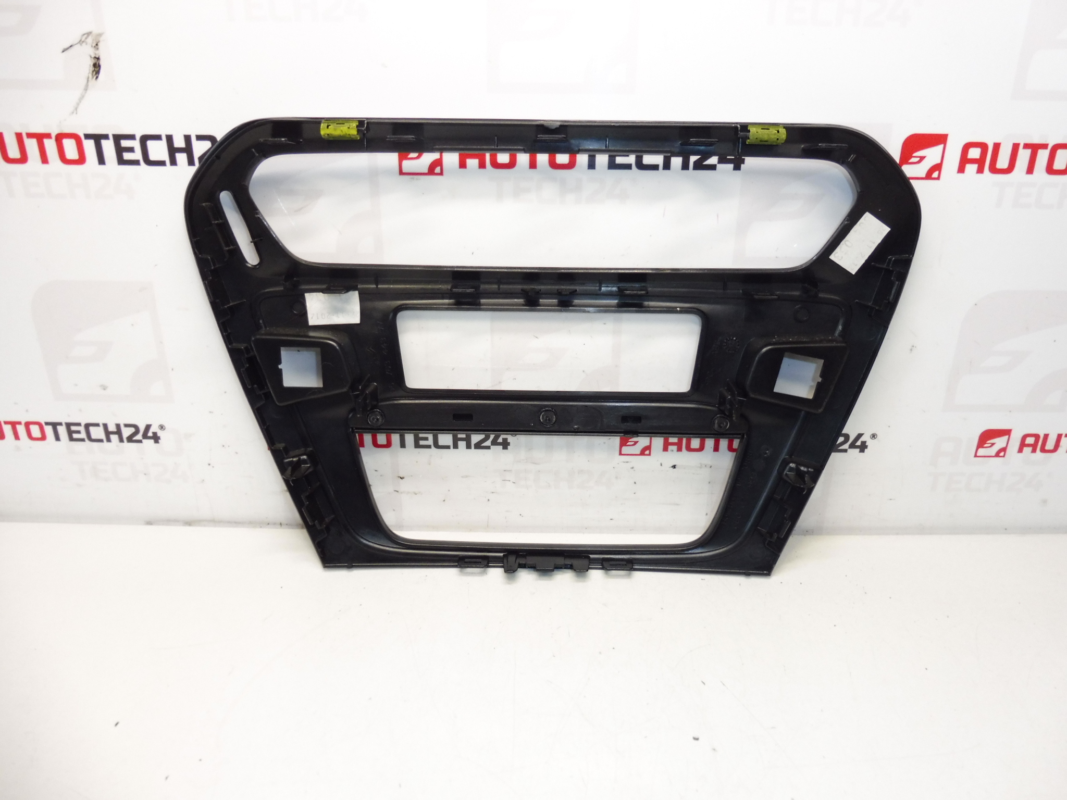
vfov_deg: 56.8
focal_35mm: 24
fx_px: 740
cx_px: 534
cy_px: 400
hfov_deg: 71.6
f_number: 3.5
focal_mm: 4.3
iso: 200
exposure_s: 1/80
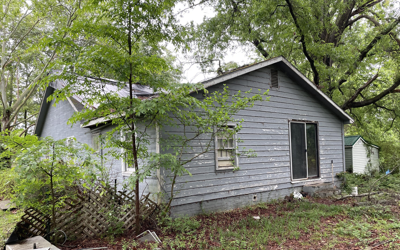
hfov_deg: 66.5
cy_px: 149
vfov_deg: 44.3
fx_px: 305
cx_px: 203
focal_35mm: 28
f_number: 1.6
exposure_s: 1/121
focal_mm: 4.2
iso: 125
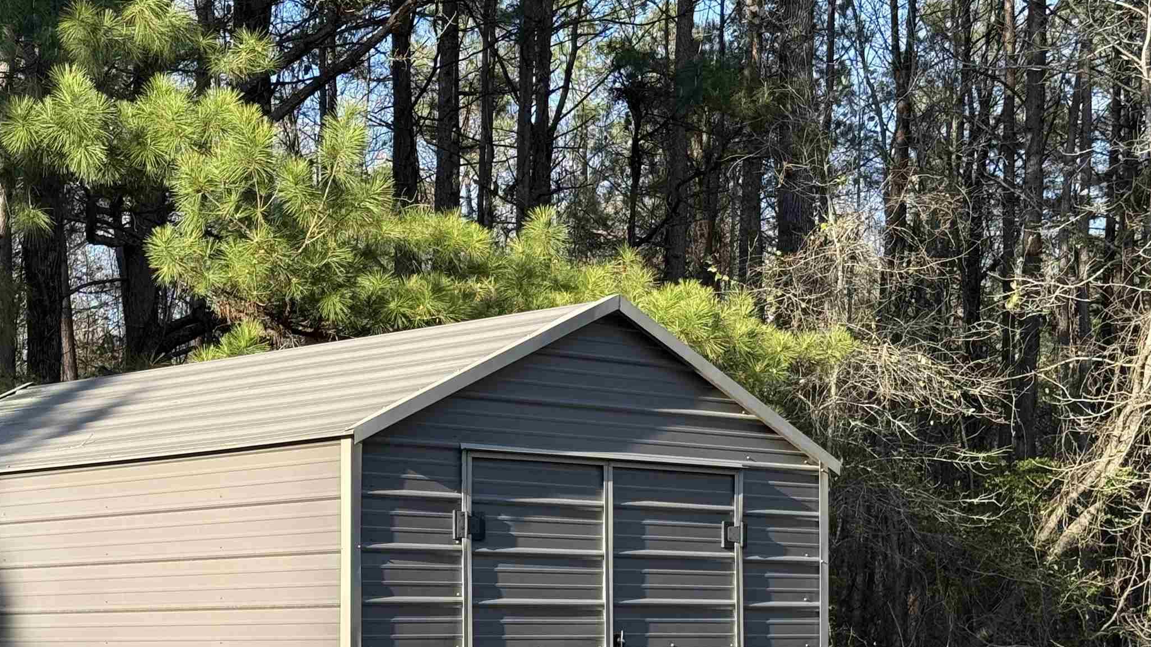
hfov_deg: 27.1
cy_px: 578
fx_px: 2381
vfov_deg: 15.3
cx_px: 417
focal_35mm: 78
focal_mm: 6.86
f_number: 1.78
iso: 64
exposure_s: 1/1043
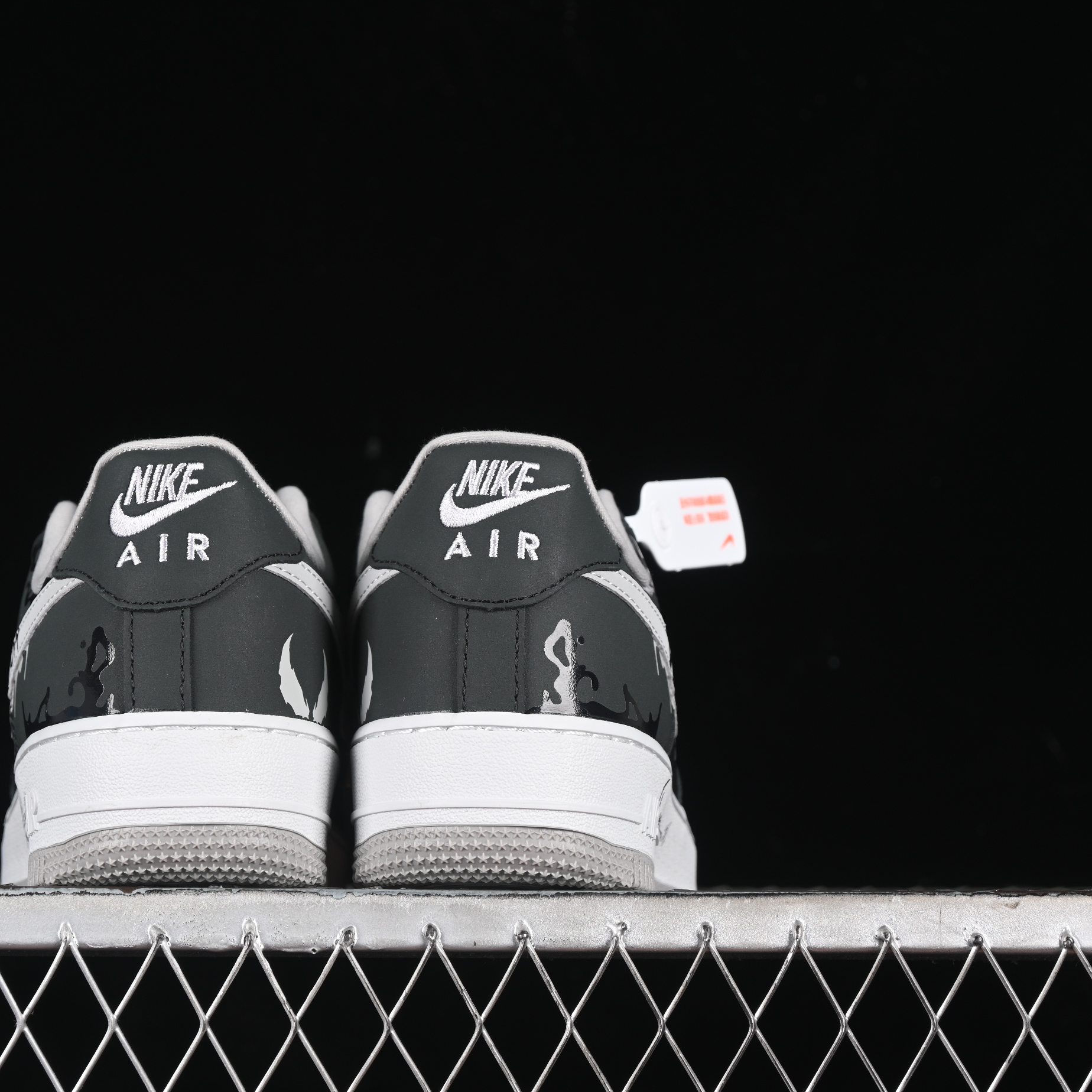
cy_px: 546
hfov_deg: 18.1
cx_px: 350
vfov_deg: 18.1
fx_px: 3426
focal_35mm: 96
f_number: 6.3
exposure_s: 1/60
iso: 160
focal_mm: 50
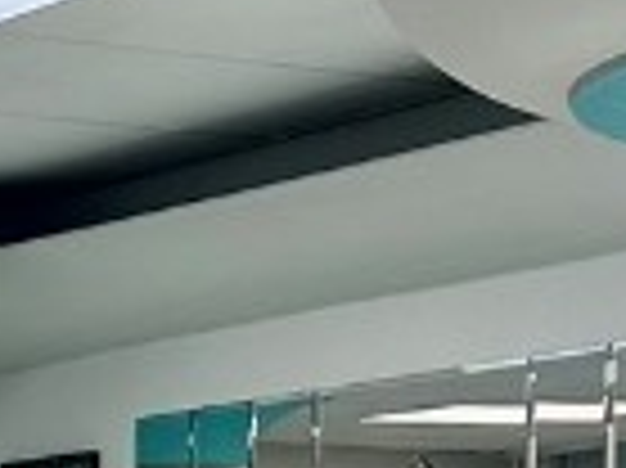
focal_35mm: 177
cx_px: -396
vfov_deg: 8.0
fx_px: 3198
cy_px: 945
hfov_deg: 10.7
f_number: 1.78
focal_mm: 6.86
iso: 80
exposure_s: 1/269
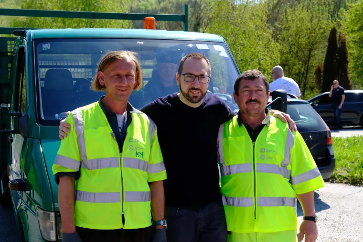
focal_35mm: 53
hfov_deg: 37.5
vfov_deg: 25.5
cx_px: 182
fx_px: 534
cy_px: 121
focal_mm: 35.3
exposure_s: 1/640
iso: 320
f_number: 5.6
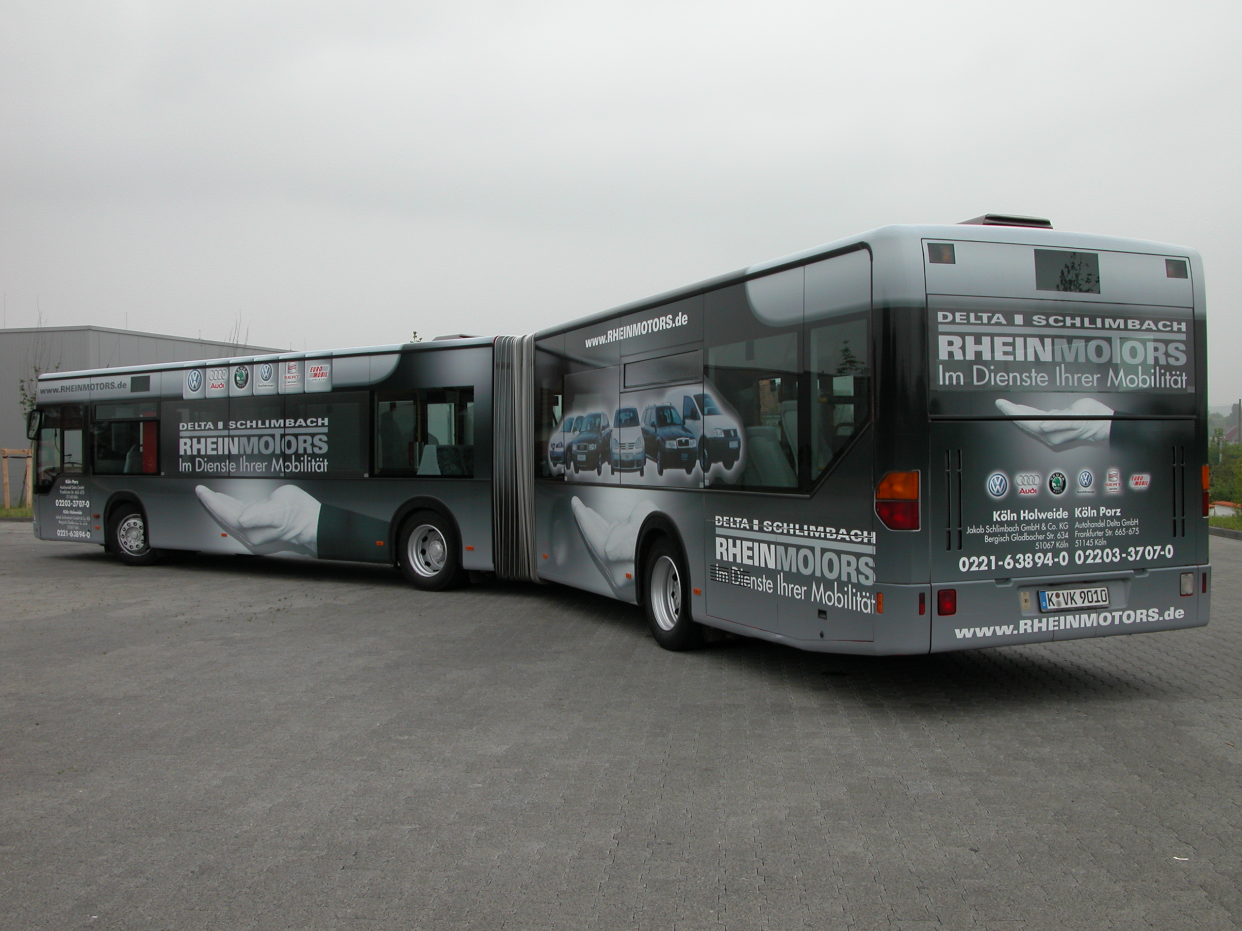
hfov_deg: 54.0
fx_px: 1220
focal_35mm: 34
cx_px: 621
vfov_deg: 41.8
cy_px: 466
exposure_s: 1/176
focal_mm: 8.9
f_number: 4.5
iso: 100
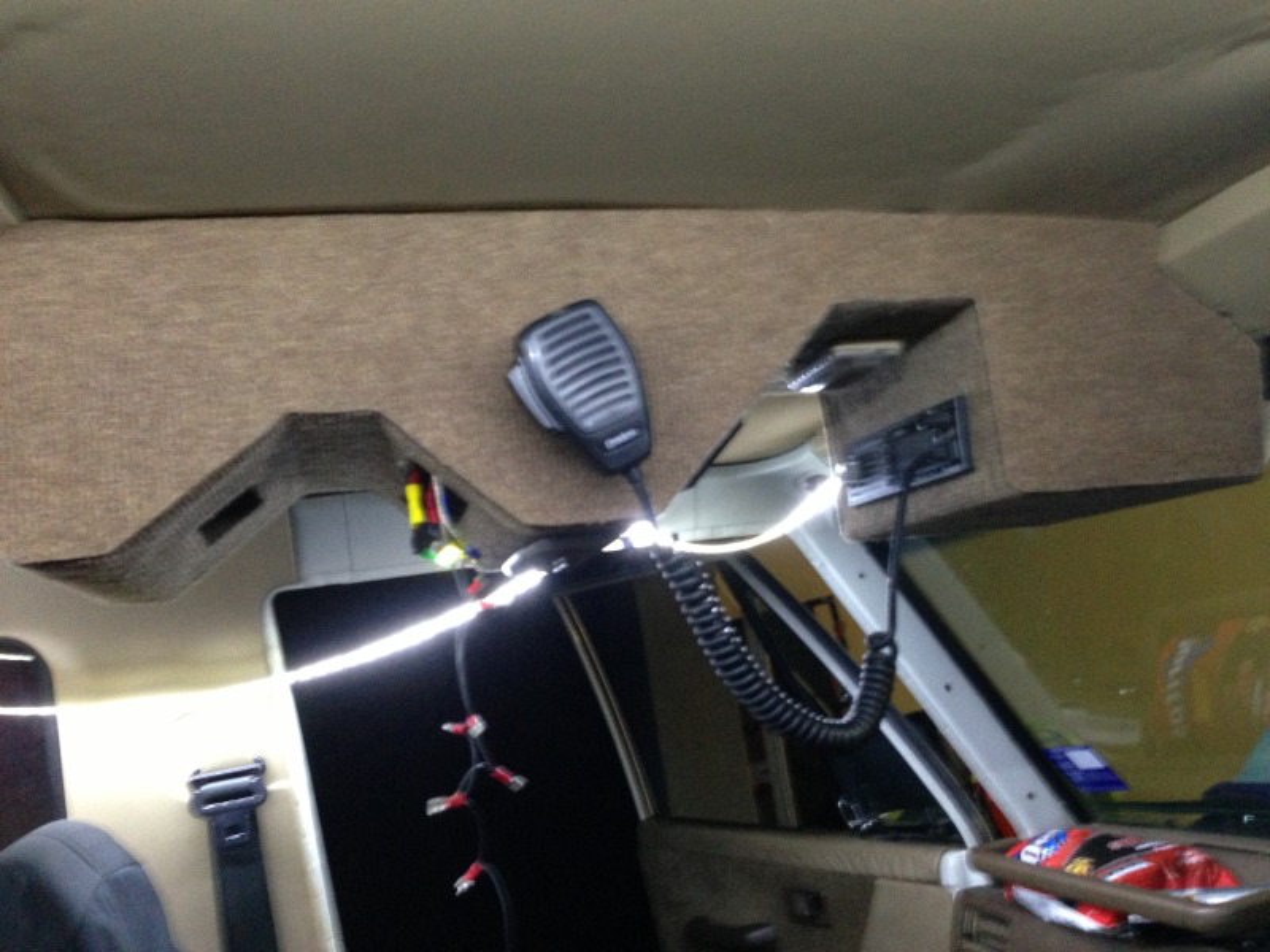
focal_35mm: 33
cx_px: 635
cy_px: 476
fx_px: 1211
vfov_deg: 42.9
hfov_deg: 55.4
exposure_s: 1/20
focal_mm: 4.1
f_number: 2.4
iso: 400
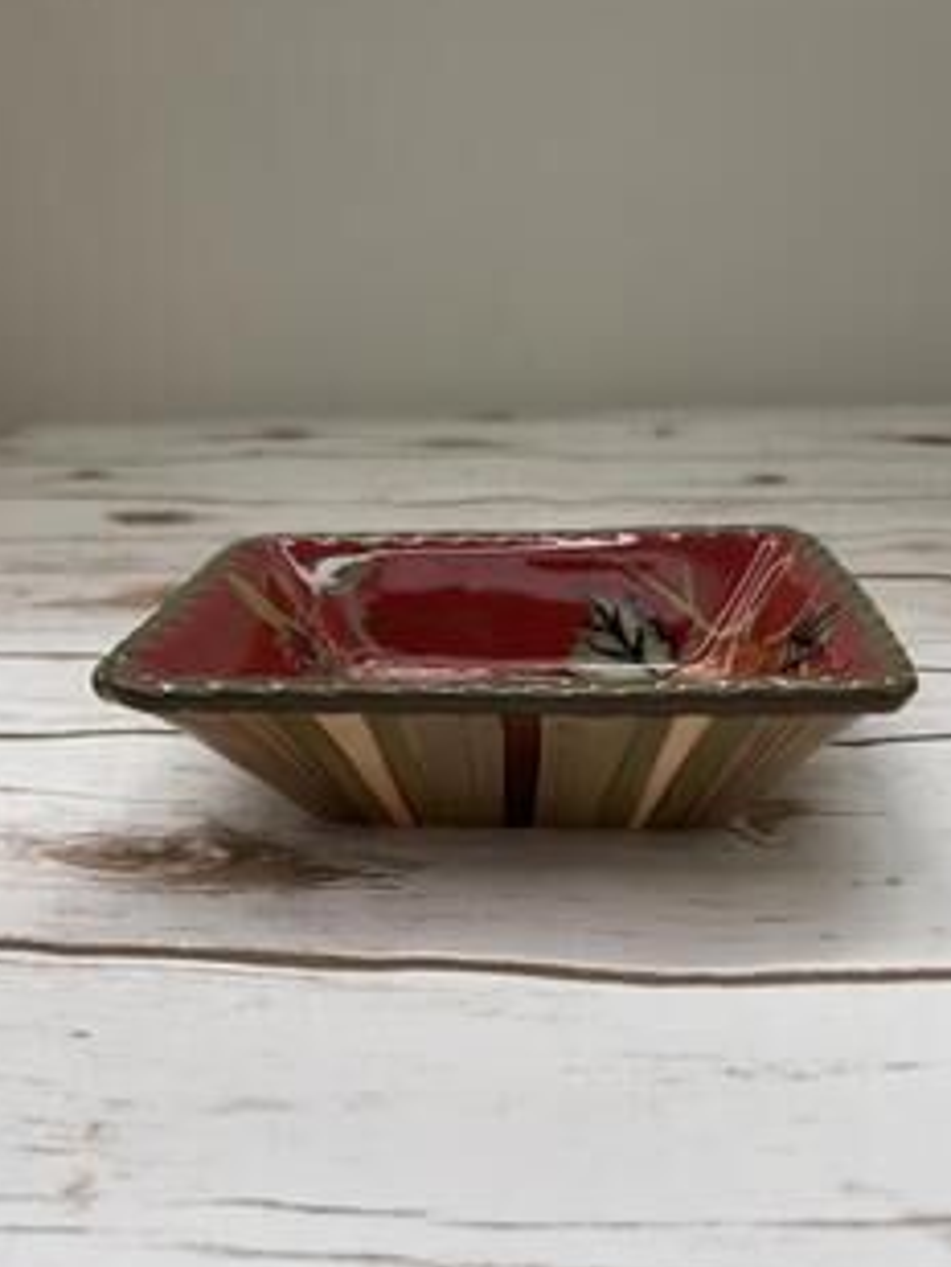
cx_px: 488
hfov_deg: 44.2
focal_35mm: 32
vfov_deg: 56.6
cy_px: 722
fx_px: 1171
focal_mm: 5.7
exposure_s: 1/121
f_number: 1.5
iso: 100
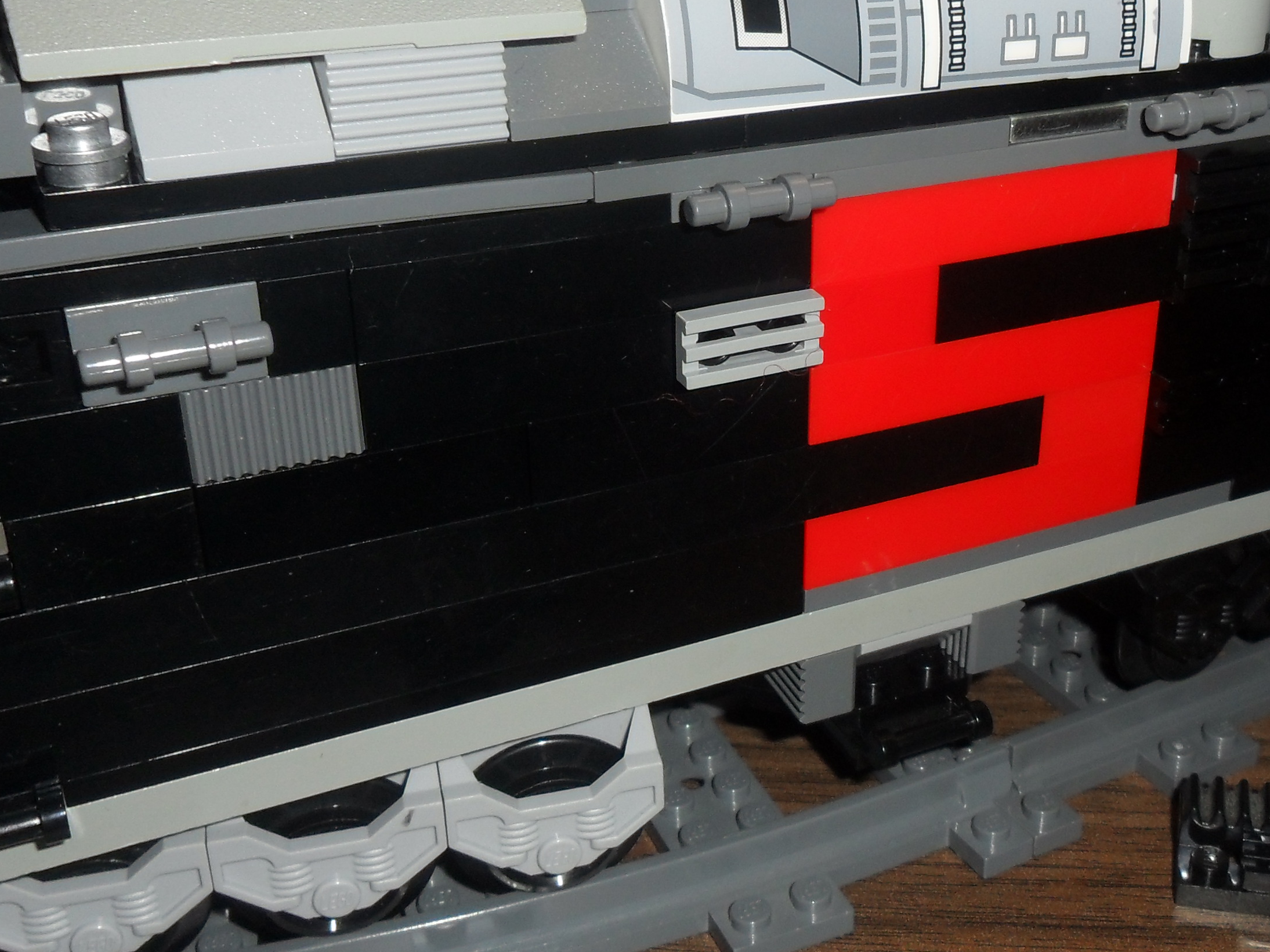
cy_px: 430
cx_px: 878
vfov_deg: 32.2
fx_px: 1651
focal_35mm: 45
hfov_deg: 41.4
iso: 100
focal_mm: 4.9
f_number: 8.9
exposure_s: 1/45
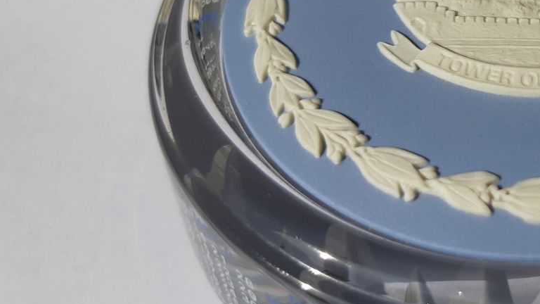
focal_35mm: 59
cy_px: 99
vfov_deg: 20.3
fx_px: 845
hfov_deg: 32.9
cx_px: 522
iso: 40
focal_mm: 3.93
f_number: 1.7
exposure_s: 1/3135
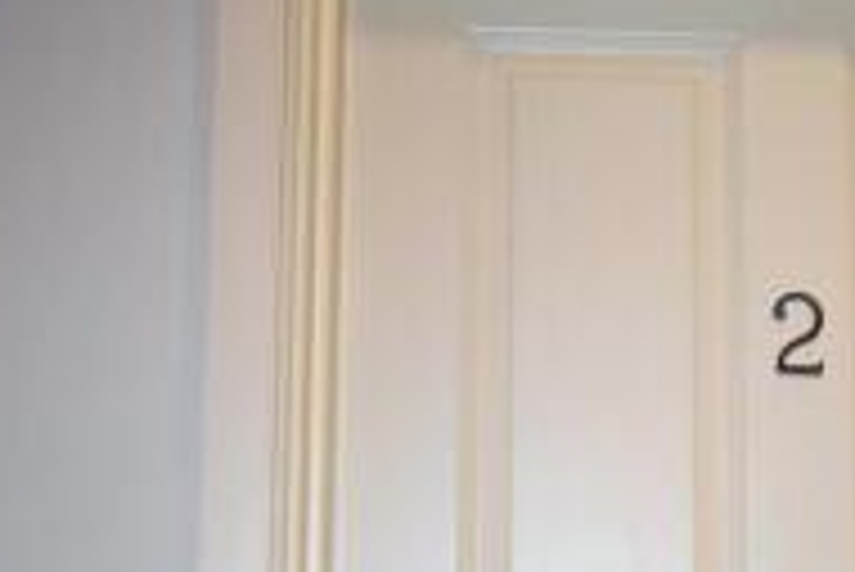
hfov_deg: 33.3
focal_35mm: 56
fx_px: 1337
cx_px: 792
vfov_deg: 23.9
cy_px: 408
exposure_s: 1/60
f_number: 5
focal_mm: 15
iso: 1600
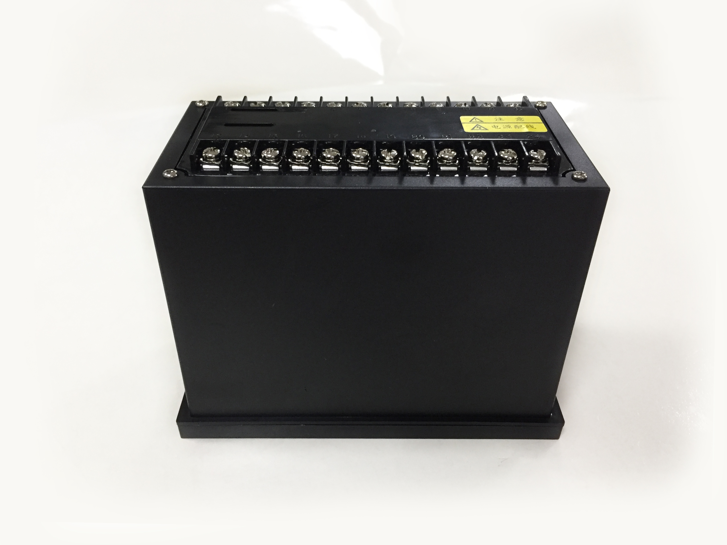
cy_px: 272
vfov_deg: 48.2
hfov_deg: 61.7
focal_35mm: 29
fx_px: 609
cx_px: 364
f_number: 2.2
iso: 200
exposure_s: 1/33
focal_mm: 4.15
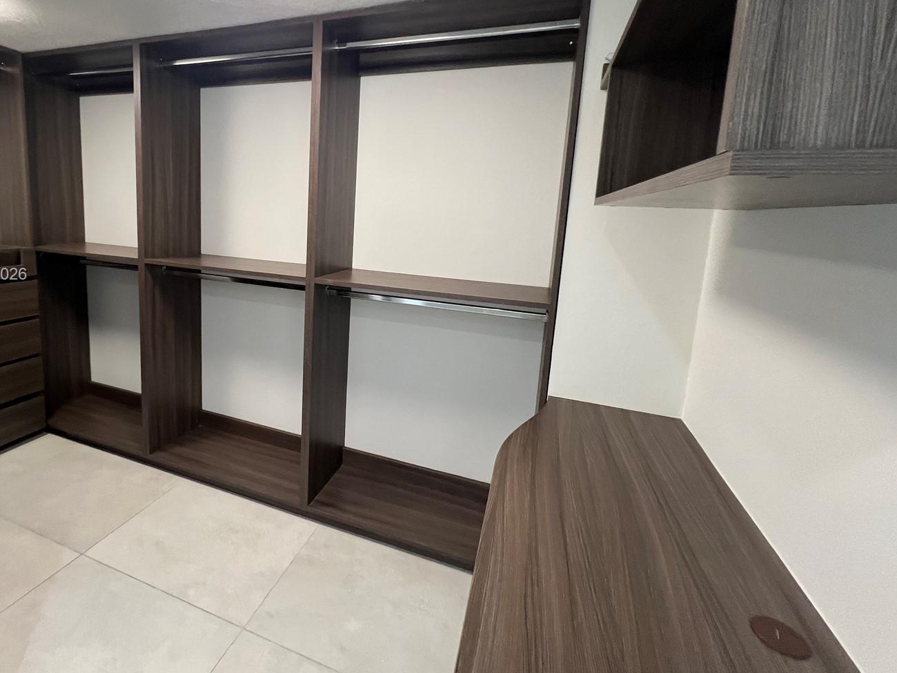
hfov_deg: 93.4
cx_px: 364
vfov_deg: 77.4
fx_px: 415
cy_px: 275
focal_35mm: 16
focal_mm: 1.57
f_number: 1.8
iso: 200
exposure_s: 1/120
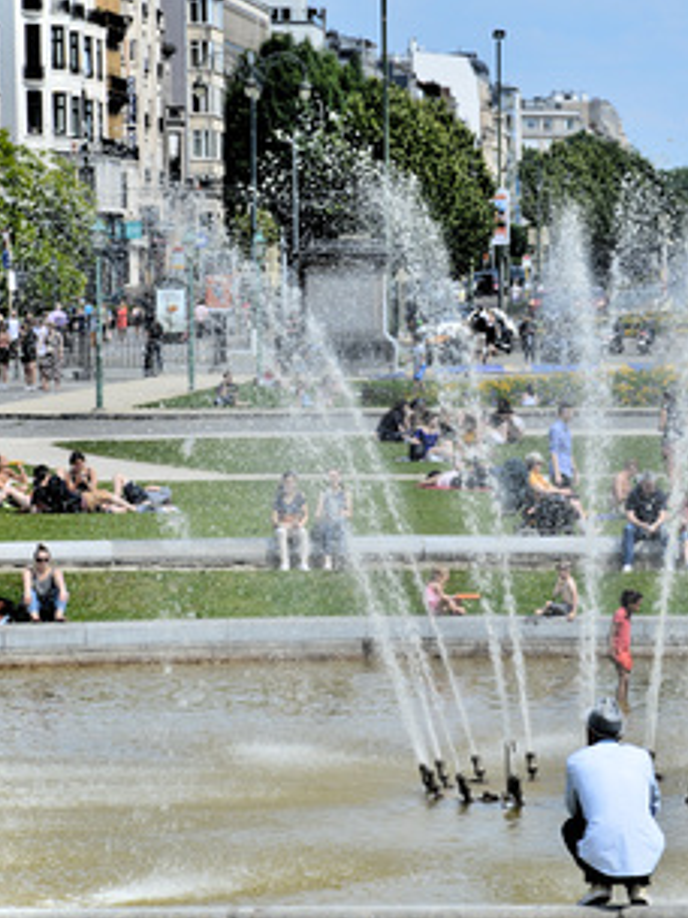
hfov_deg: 6.8
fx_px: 5777
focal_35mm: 218
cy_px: 461
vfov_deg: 9.1
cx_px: 564
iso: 100
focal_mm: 100
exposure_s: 1/250
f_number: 8
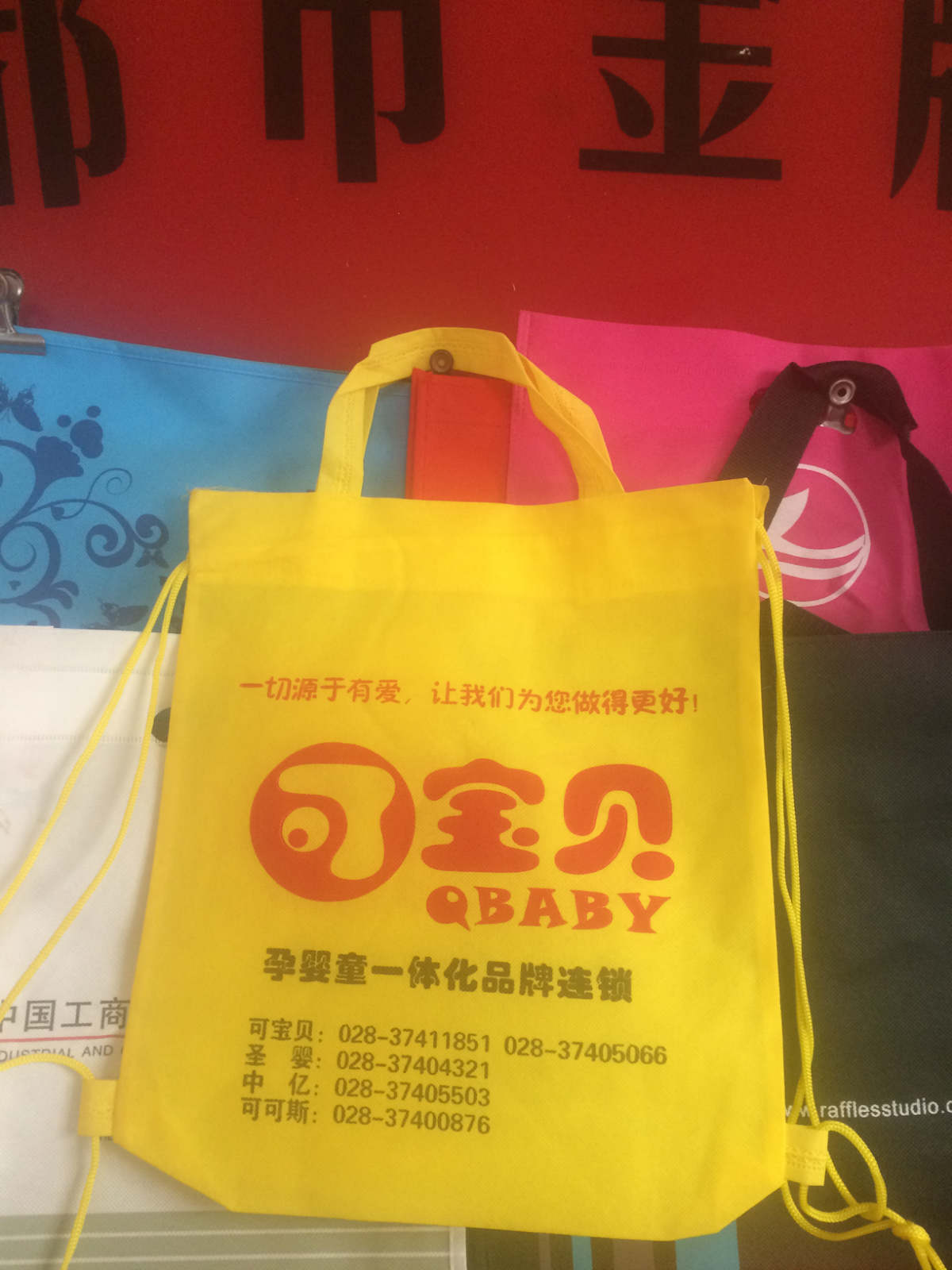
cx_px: 476
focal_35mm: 29
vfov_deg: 61.7
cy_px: 635
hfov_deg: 48.2
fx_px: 1063
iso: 200
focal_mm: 4.15
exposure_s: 1/33
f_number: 2.2
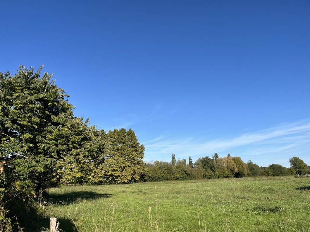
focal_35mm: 26
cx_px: 155
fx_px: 233
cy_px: 116
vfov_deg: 53.1
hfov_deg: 67.3
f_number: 1.6
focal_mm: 5.1
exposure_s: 1/3413
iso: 50
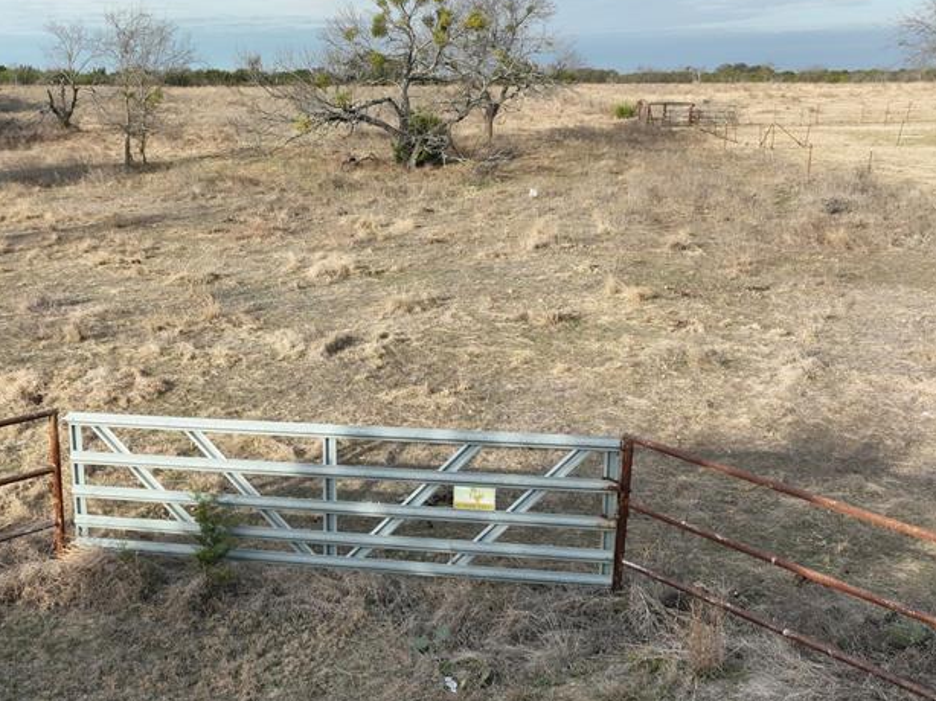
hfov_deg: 45.8
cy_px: 367
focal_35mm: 40
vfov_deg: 35.9
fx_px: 1081
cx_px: 287
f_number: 2.8
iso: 100
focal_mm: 12.29
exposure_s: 1/500
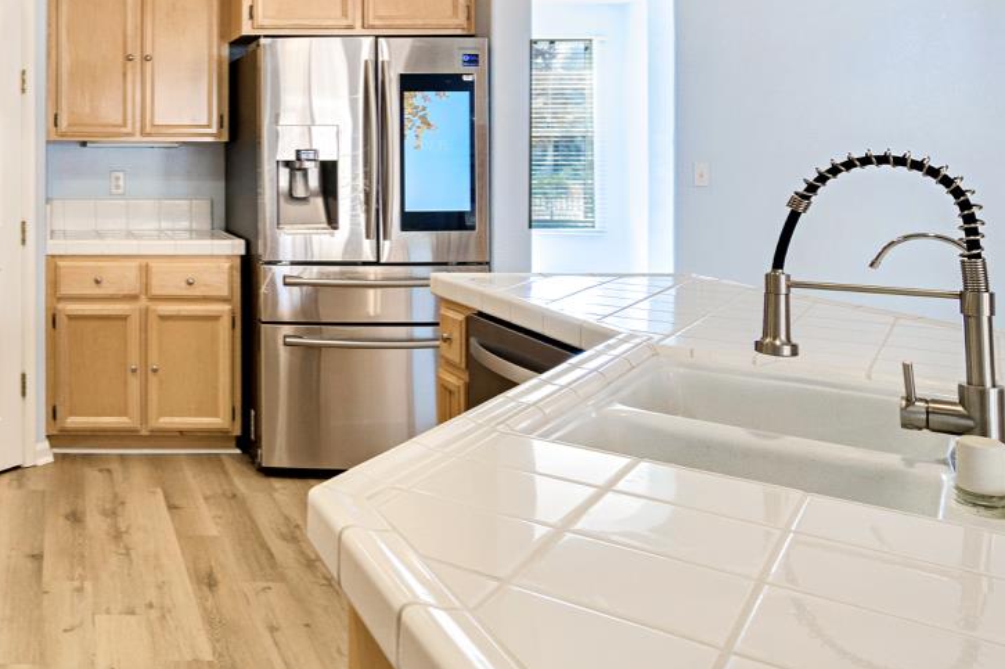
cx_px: 7
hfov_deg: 49.6
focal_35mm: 31
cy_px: 156
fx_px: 865
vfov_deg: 40.9
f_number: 8
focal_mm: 10
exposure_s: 1/15
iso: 400
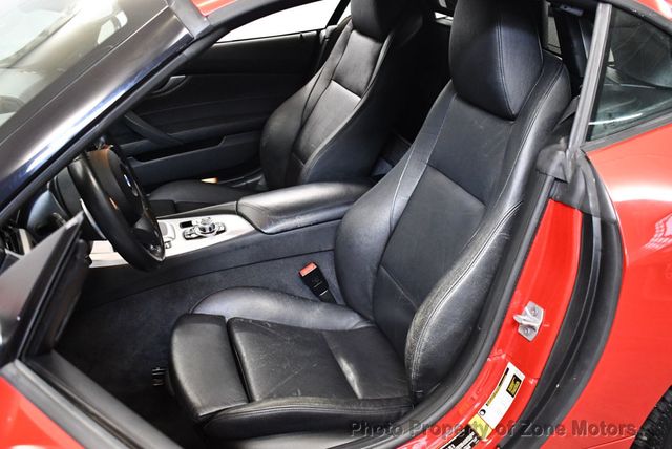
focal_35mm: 36
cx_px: 336
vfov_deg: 36.9
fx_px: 673
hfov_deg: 53.1
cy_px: 224
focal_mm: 18
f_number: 3.5
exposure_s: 1/100
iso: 3200
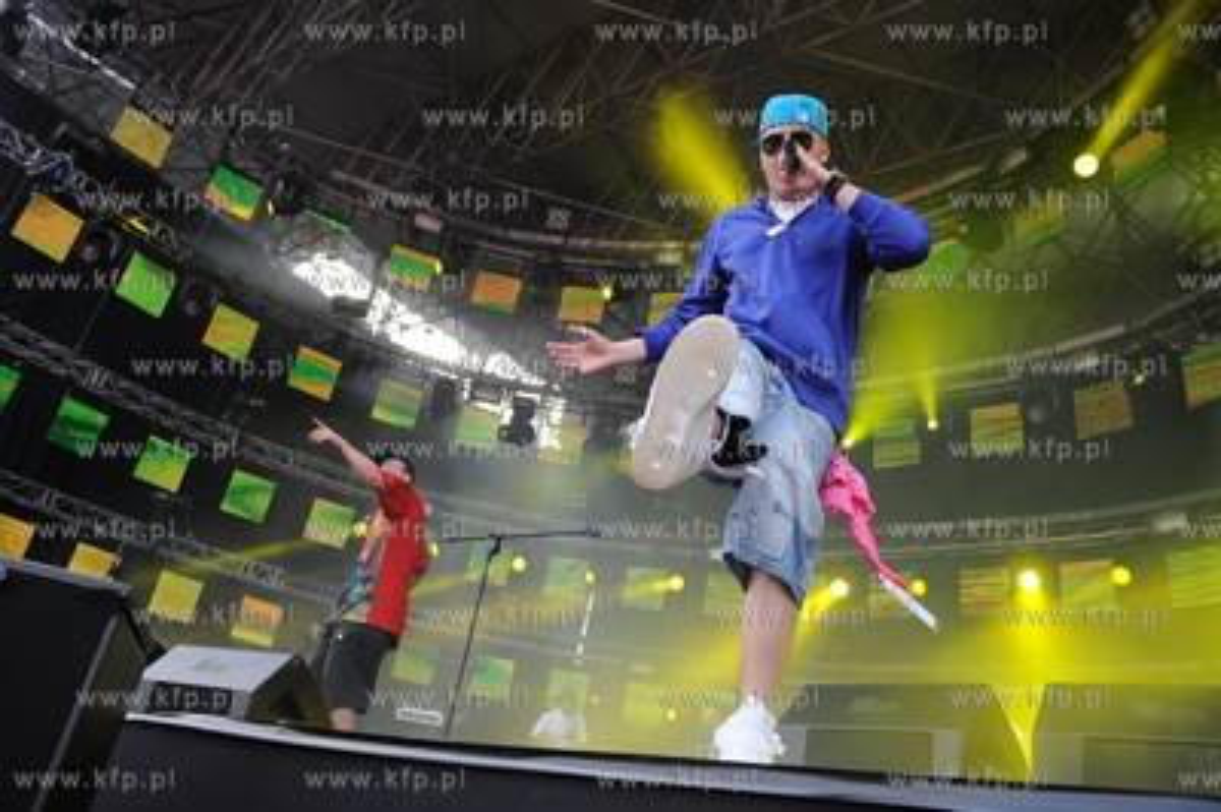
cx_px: 610
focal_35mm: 31
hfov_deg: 60.3
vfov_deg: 42.3
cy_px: 406
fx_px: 1051
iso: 400
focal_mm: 31
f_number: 4
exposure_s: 1/500
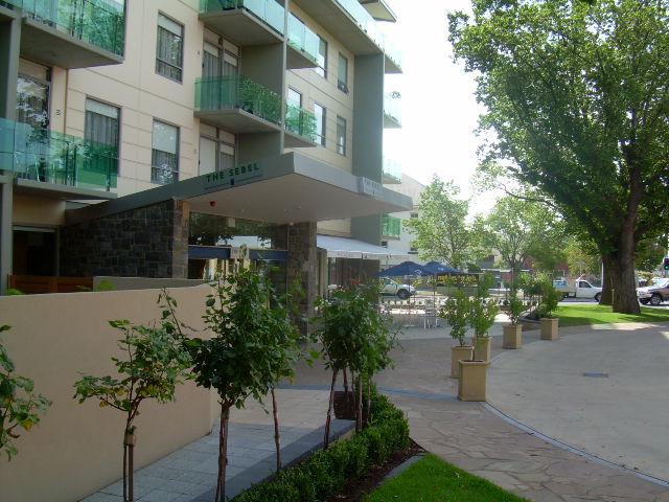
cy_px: 251
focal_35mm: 38
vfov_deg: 37.7
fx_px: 734
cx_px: 334
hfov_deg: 49.0
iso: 50
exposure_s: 1/193
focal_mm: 6.3
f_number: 4.6
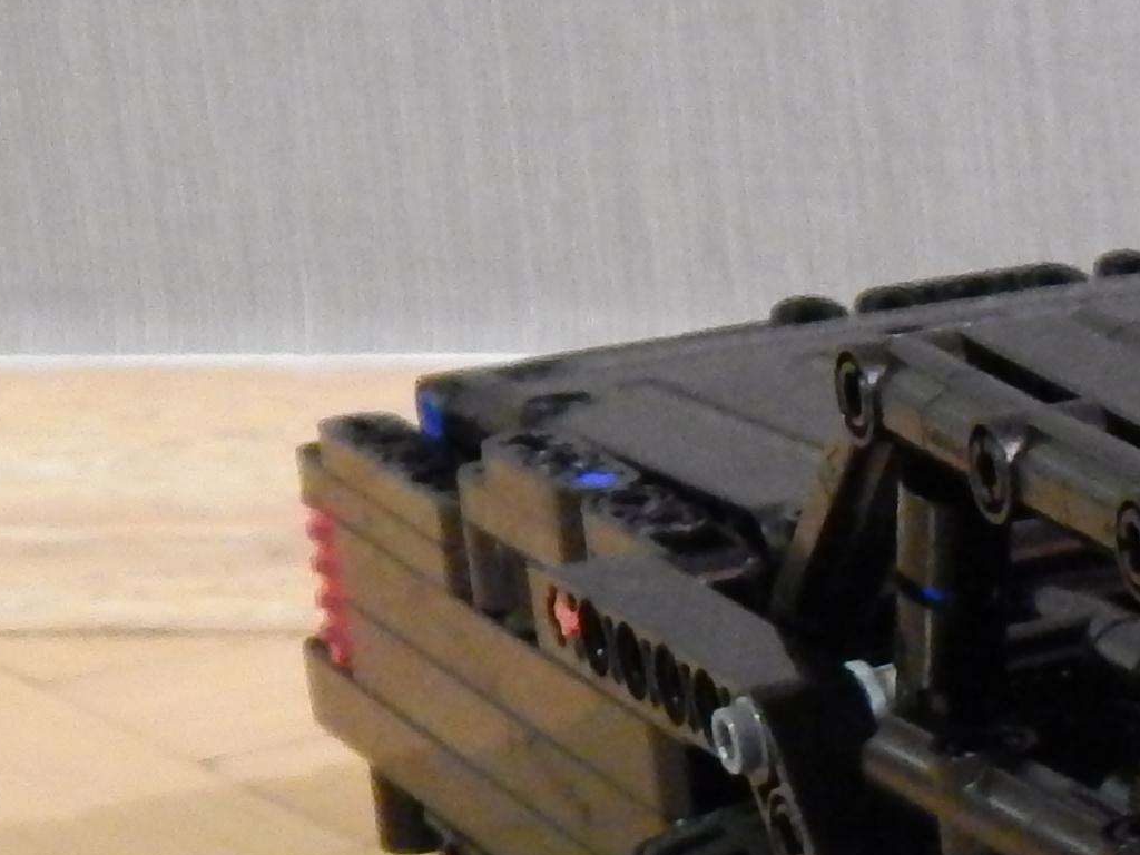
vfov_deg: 8.5
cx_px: 2424
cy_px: 1325
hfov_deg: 10.4
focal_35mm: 171
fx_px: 5631
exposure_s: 1/2.5
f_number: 3.4
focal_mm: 6.8
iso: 800
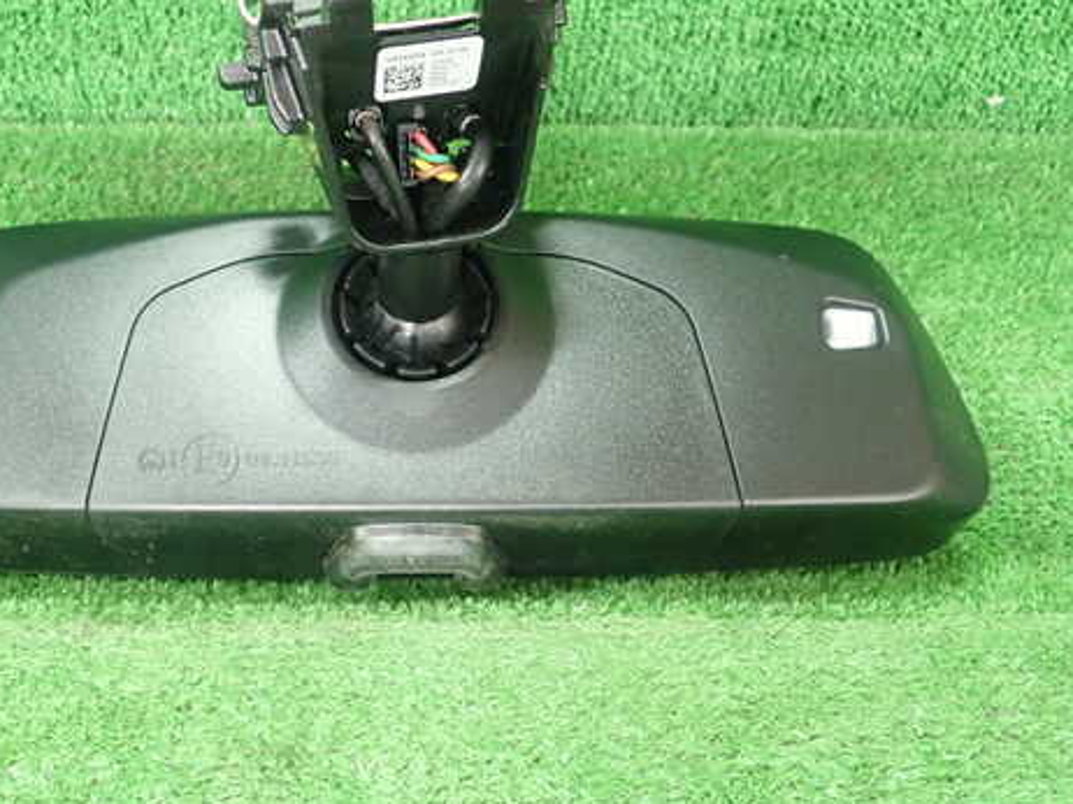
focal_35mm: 39
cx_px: 416
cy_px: 372
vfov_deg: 36.8
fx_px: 1208
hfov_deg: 47.5
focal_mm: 5.5
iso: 640
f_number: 2.3
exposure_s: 1/125
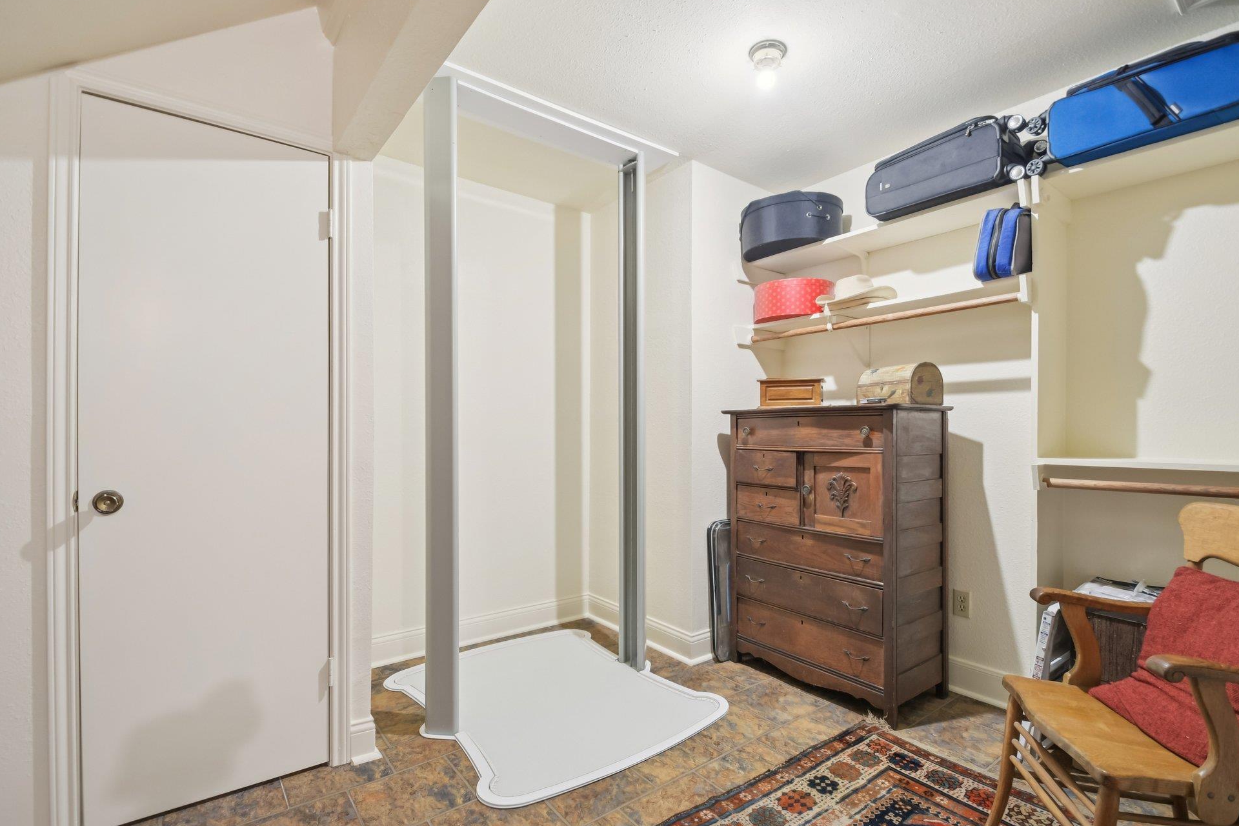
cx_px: 657
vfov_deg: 73.7
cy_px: 410
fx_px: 551
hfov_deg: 96.6
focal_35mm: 16
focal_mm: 10
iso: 400
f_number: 8
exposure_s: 1/1.67
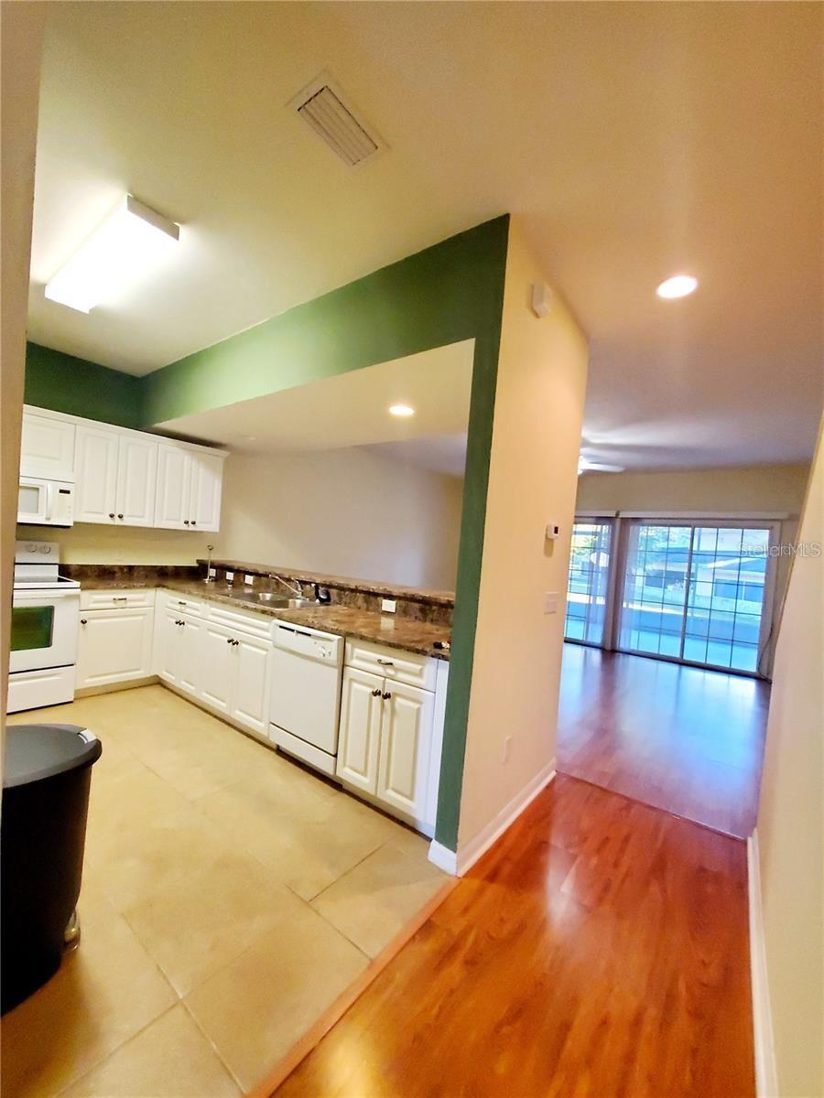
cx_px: 412
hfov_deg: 89.9
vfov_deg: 106.2
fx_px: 413
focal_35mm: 13
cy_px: 549
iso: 640
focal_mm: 1.8
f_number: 2.2
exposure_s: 1/59.2
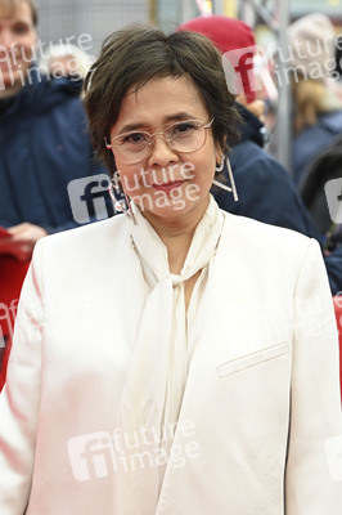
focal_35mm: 56
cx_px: 171
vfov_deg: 35.7
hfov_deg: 24.2
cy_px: 258
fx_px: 799
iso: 200
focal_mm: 56
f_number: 2.8
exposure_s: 1/160
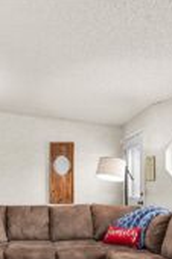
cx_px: 23
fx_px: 237
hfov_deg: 37.7
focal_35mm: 33
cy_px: 199
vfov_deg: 54.2
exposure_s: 1/13
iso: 1000
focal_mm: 14
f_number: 7.1
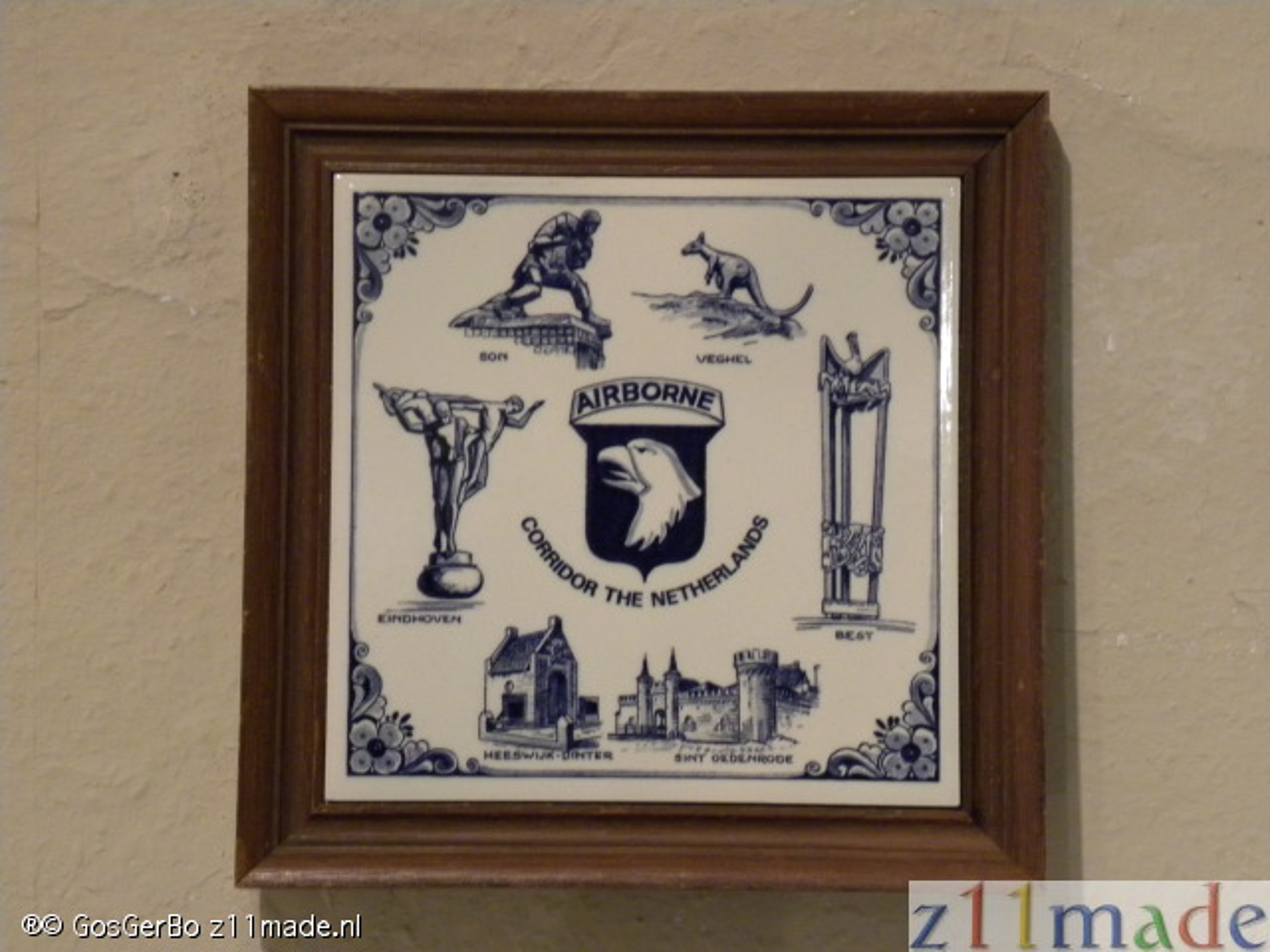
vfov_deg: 10.3
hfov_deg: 13.7
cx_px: 635
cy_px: 476
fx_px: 5283
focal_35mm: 144
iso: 400
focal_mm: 25.7
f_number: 4.5
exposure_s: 1/12.8
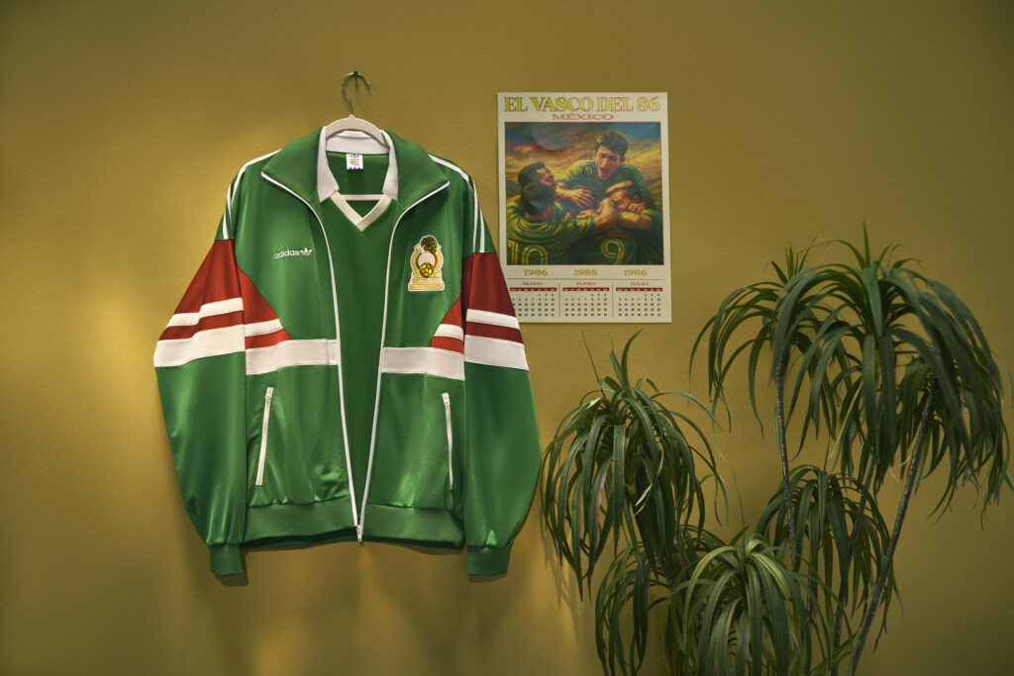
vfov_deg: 29.3
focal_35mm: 46
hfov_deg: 42.7
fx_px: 1296
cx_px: 507
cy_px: 338
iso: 250
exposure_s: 1/250
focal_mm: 46
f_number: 3.5
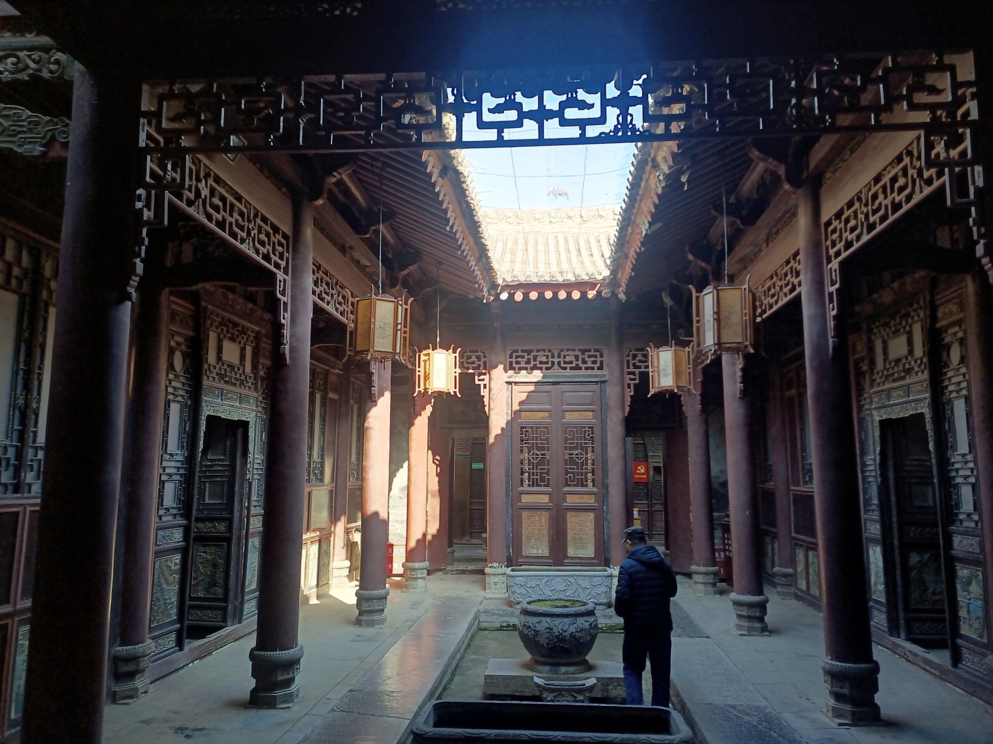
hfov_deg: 67.3
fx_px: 746
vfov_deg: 53.1
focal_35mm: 26
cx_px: 496
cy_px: 372
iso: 148
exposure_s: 1/50.3
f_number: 1.8
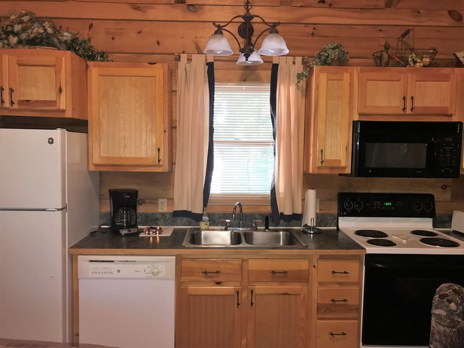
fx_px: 375
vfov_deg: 49.7
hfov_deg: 63.4
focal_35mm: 28
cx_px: 232
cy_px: 174
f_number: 1.8
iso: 64
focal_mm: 3.99
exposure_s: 1/24
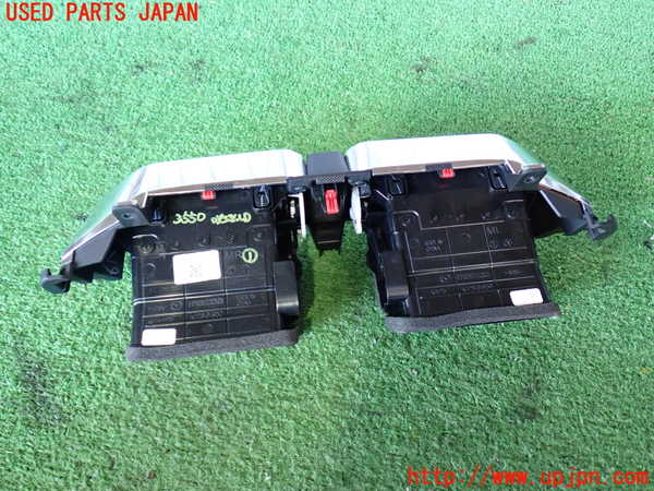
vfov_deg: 44.2
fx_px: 605
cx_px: 327
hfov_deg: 56.8
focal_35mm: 32
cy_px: 246
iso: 320
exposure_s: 1/30
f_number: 2.4
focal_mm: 5.79
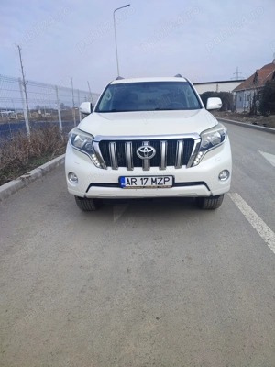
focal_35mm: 25
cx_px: 138
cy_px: 184
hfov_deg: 54.9
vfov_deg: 69.4
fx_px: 265
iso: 50
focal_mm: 6.04
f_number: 1.9
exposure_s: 1/420
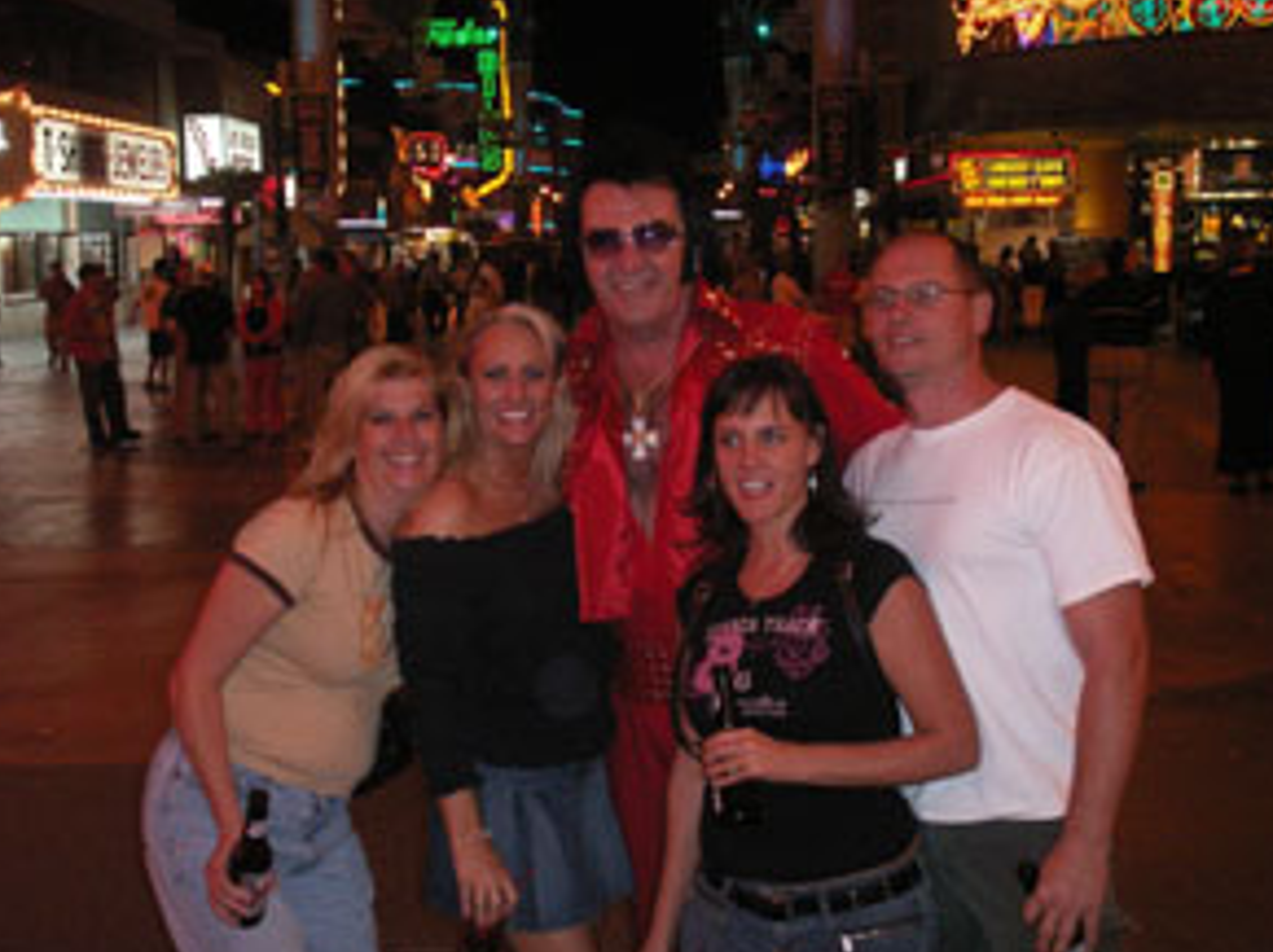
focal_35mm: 46
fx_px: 1690
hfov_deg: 41.3
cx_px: 650
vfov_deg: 31.5
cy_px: 478
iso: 160
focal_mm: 7.7
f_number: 3.5
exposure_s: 1/40
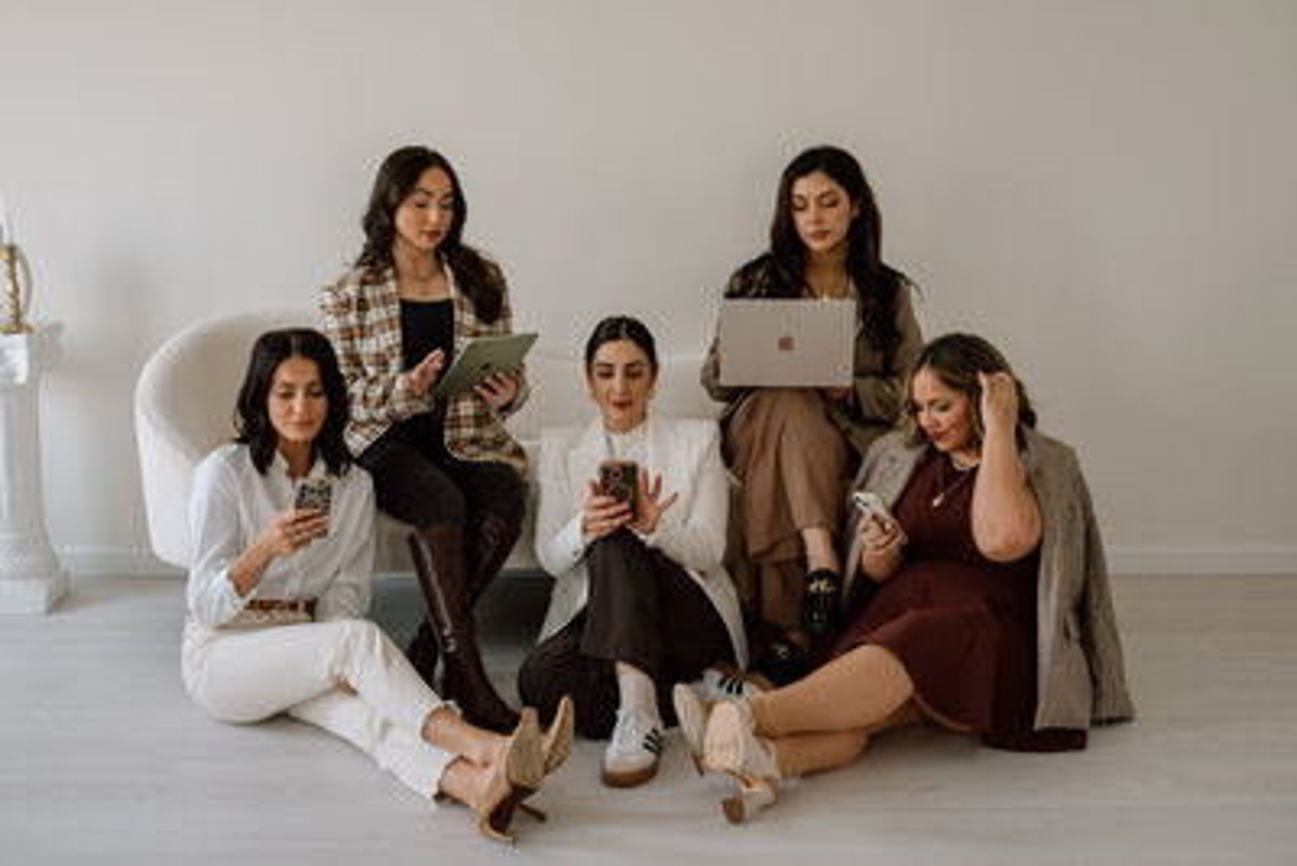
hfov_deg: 39.6
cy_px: 433
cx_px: 648
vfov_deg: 27.0
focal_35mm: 50
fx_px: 1802
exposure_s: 1/250
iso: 500
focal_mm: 50
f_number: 2.8
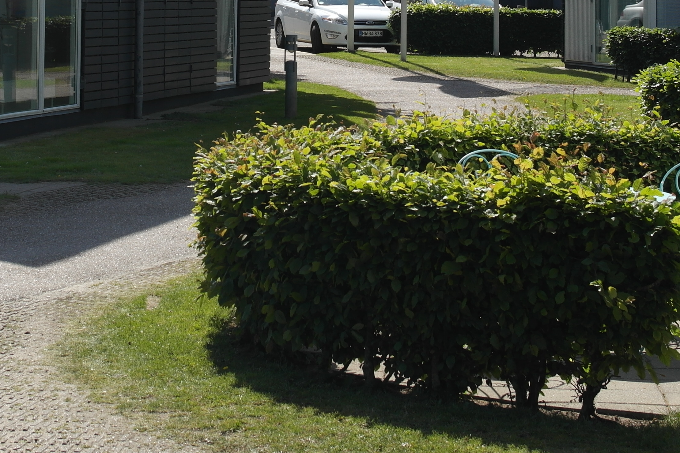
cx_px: 189
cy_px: -96
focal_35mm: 106
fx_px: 2002
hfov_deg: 19.2
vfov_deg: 12.6
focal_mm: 28
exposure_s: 1/320
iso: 100
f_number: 7.1
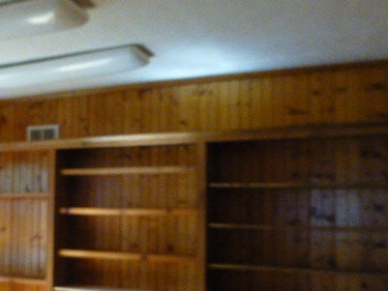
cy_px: 195
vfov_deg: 34.8
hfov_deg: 45.1
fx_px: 459
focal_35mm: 41
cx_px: 129
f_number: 3.3
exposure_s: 1/200
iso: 1600
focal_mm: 4.3
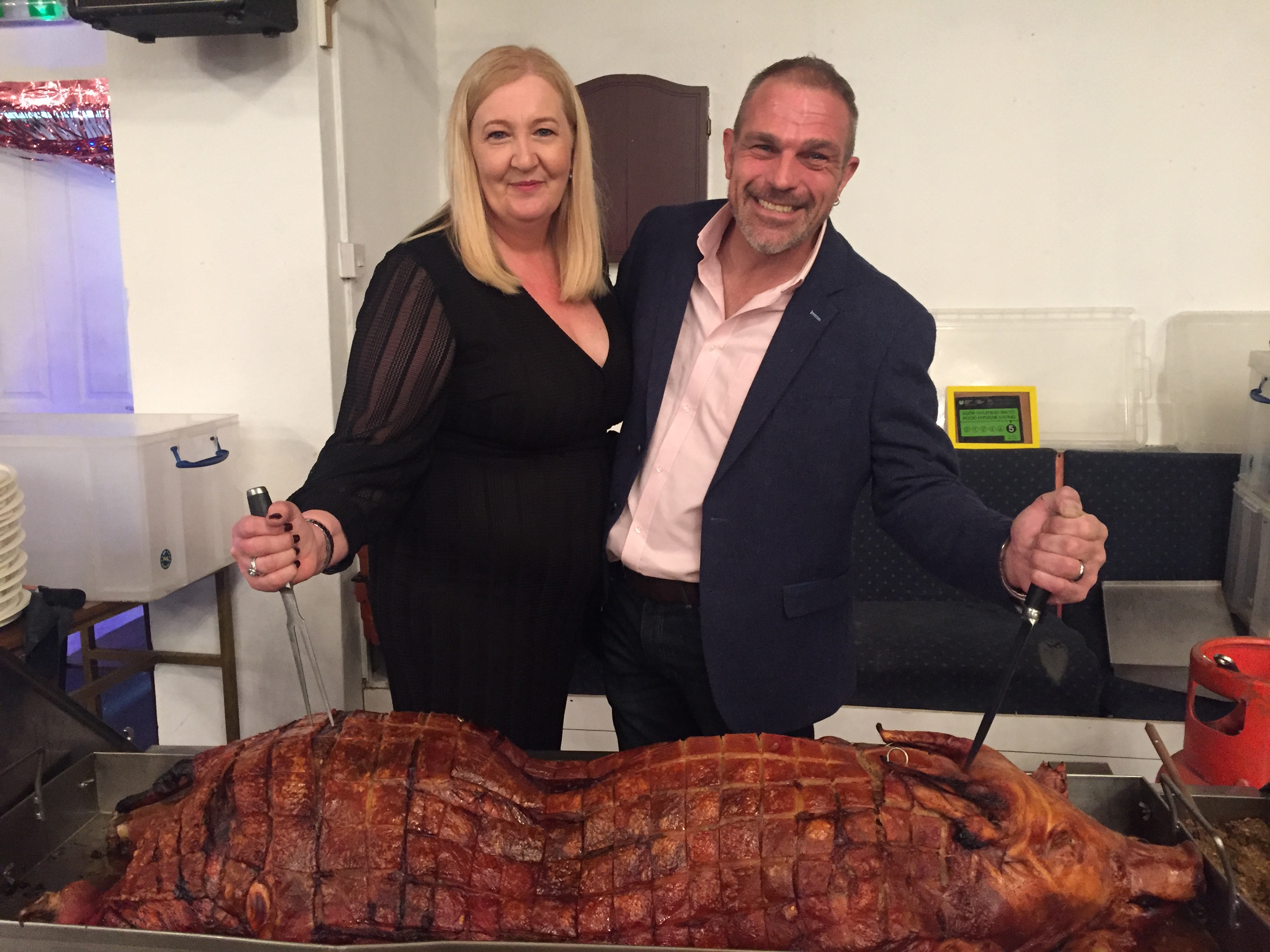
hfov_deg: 61.7
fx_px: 1064
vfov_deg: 48.2
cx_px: 635
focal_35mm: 29
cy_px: 476
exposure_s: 1/17
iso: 250
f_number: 2.2
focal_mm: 4.15
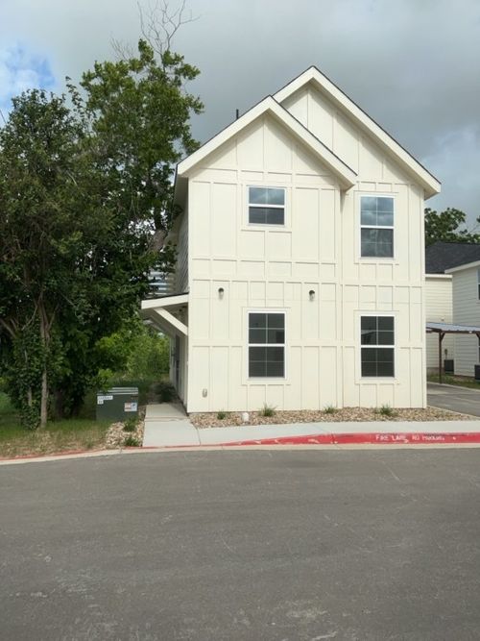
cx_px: 240
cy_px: 320
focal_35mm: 27
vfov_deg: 65.3
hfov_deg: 51.3
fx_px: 499
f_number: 1.8
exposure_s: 1/2801
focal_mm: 3
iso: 25
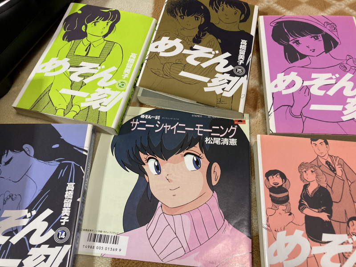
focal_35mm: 28
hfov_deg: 63.4
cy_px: 134
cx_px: 178
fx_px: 288
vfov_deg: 49.7
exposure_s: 1/60
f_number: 1.8
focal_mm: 3.99
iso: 200
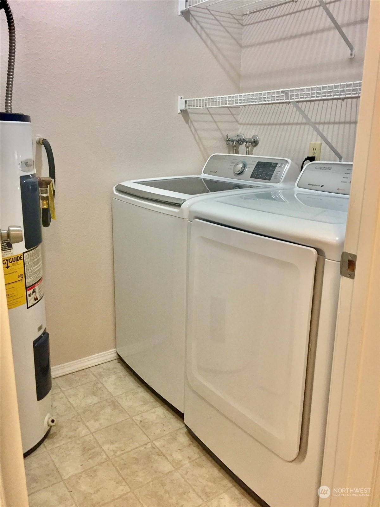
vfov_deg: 61.7
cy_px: 254
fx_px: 424
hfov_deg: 48.2
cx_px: 190
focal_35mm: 29
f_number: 2.2
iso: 125
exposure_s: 1/30
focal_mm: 4.15
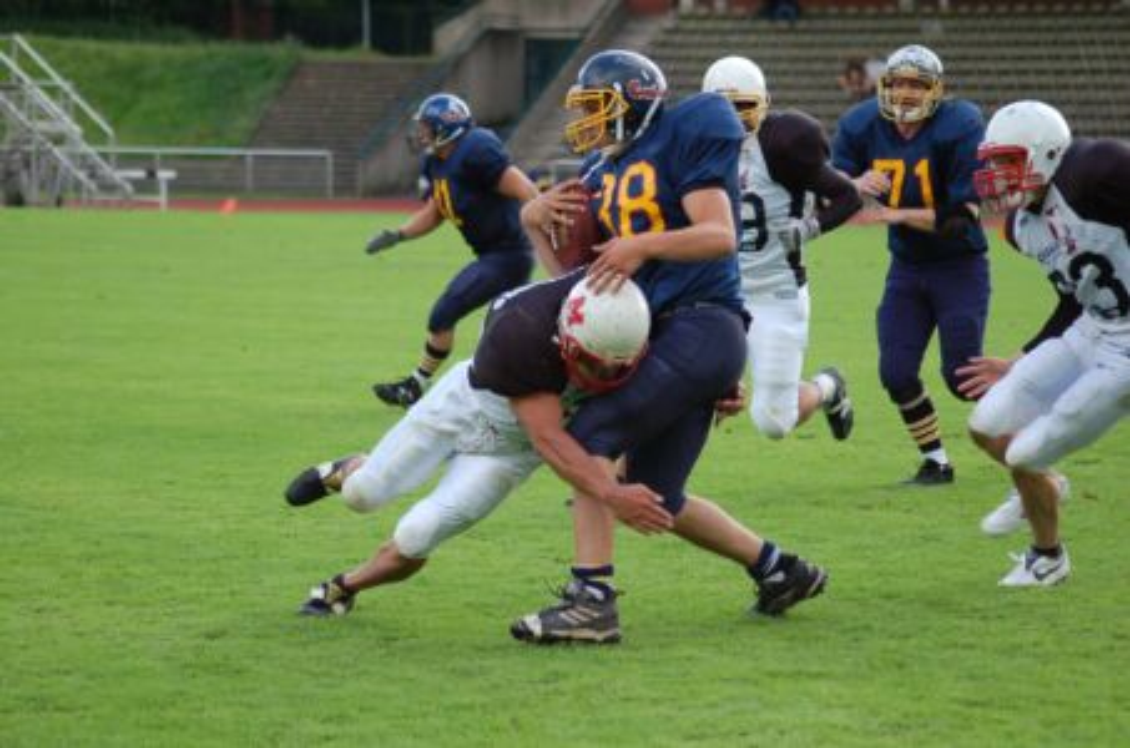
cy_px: 374
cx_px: 565
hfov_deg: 13.7
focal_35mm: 150
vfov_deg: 9.1
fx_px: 4698
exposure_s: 1/640
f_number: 4.2
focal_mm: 100
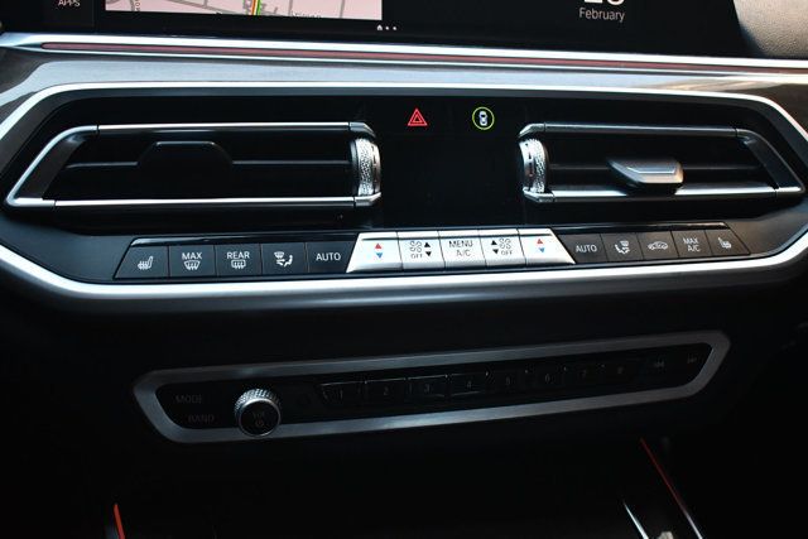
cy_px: 270
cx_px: 404
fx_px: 875
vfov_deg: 34.2
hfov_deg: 49.5
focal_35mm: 39
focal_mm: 26
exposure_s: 1/125
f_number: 4
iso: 2200
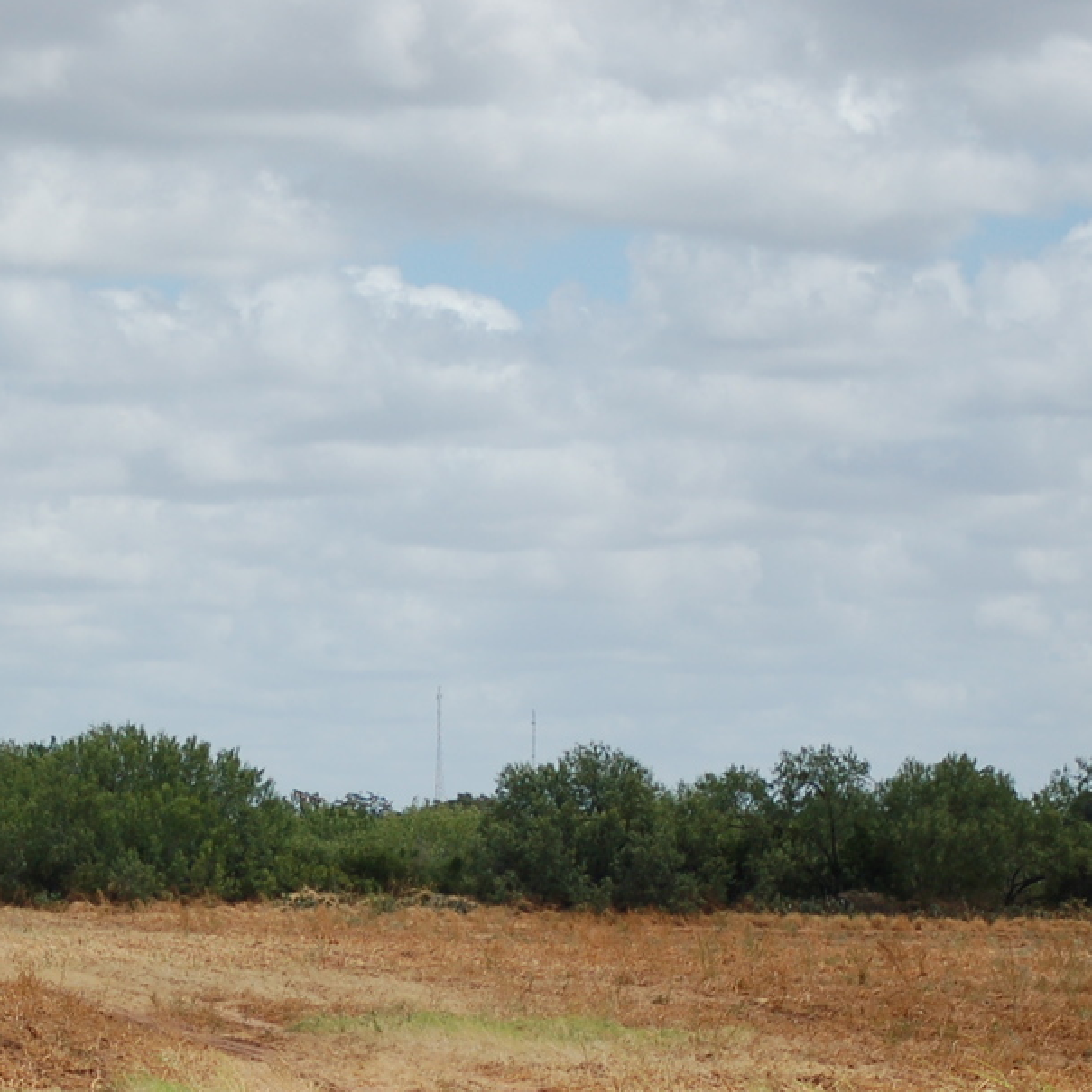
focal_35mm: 188
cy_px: 839
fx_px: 6715
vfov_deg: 9.3
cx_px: 164
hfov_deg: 9.3
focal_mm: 55
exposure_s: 1/2000
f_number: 4
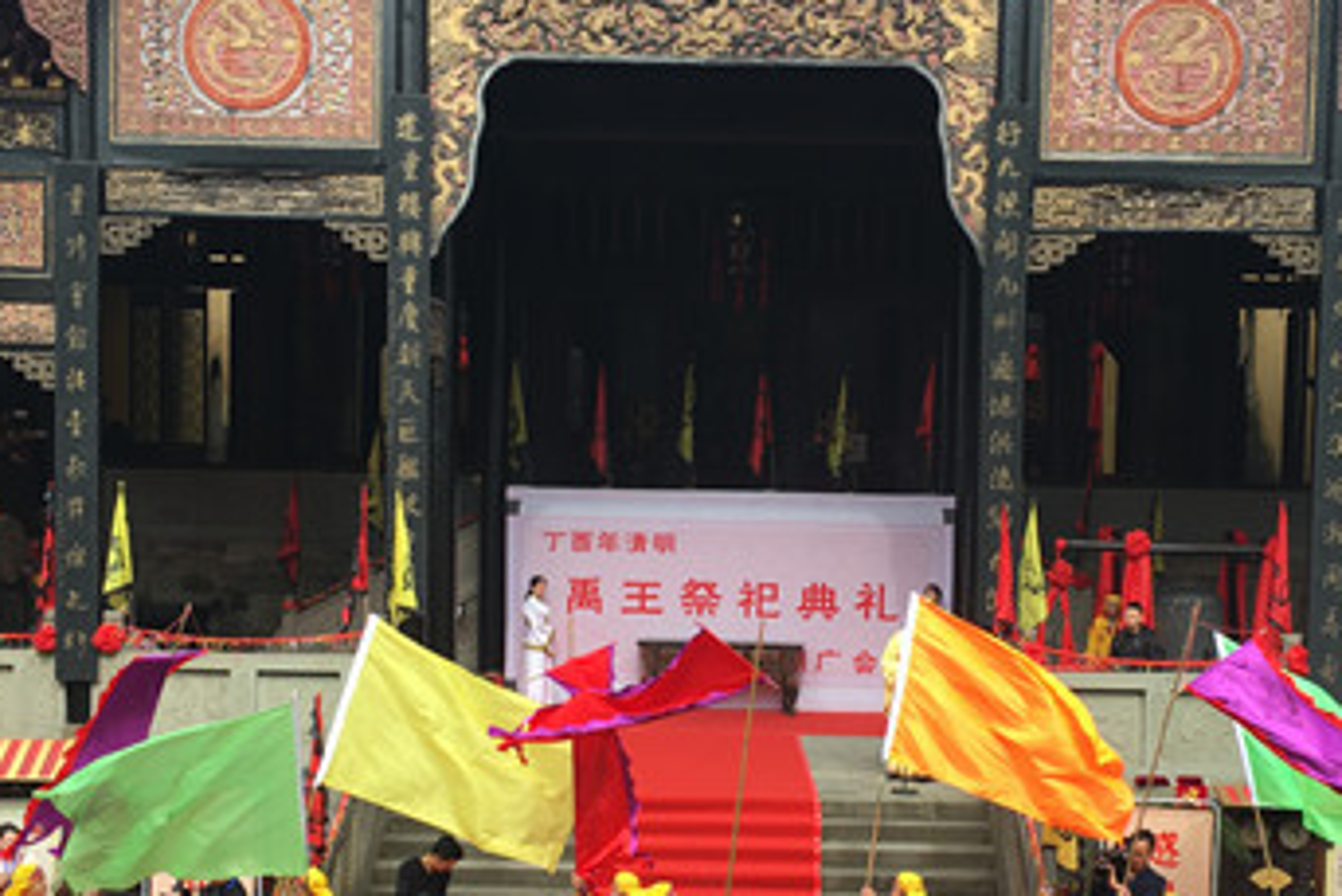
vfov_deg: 26.4
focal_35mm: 51
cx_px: 767
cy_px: 558
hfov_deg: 38.8
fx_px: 1902
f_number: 2.2
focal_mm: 4.15
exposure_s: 1/348
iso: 25
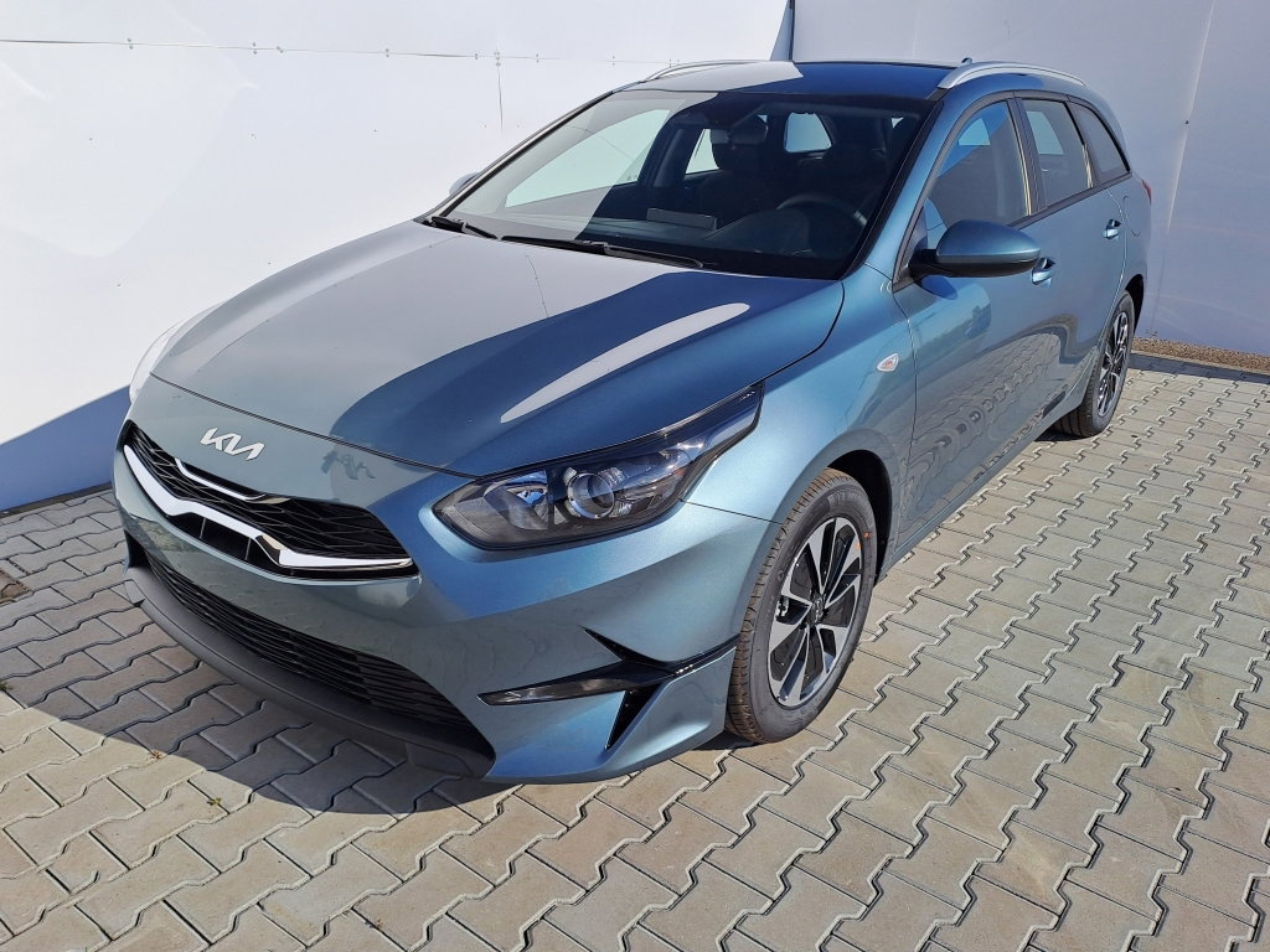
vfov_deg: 54.9
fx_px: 917
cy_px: 476
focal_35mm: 25
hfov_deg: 69.4
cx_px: 635
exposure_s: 1/3021
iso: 32
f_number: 1.8
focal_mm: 4.65
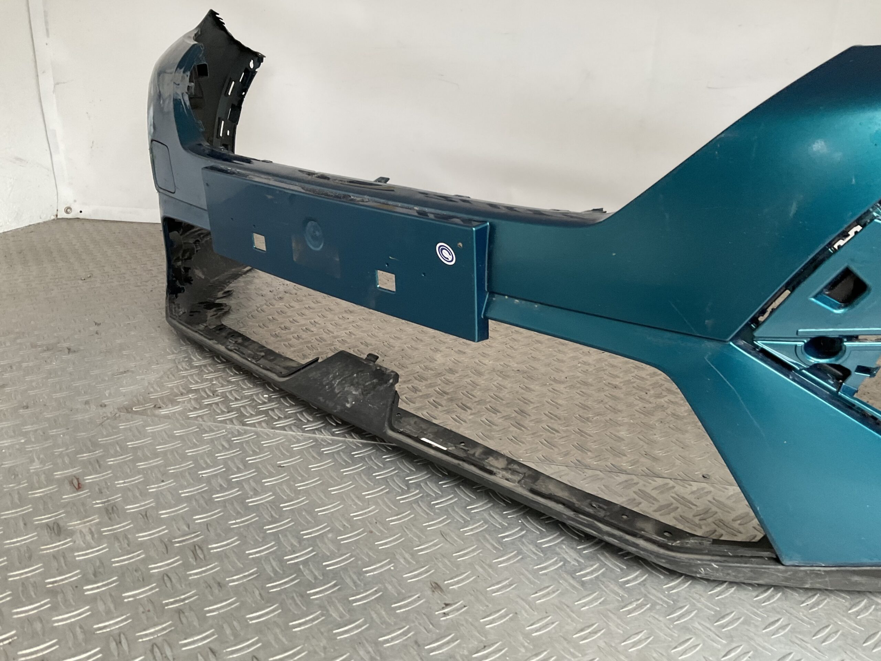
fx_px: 738
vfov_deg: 48.2
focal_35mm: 29
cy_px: 330
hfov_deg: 61.7
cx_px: 440
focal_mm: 3
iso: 80
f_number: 1.8
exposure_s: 1/50
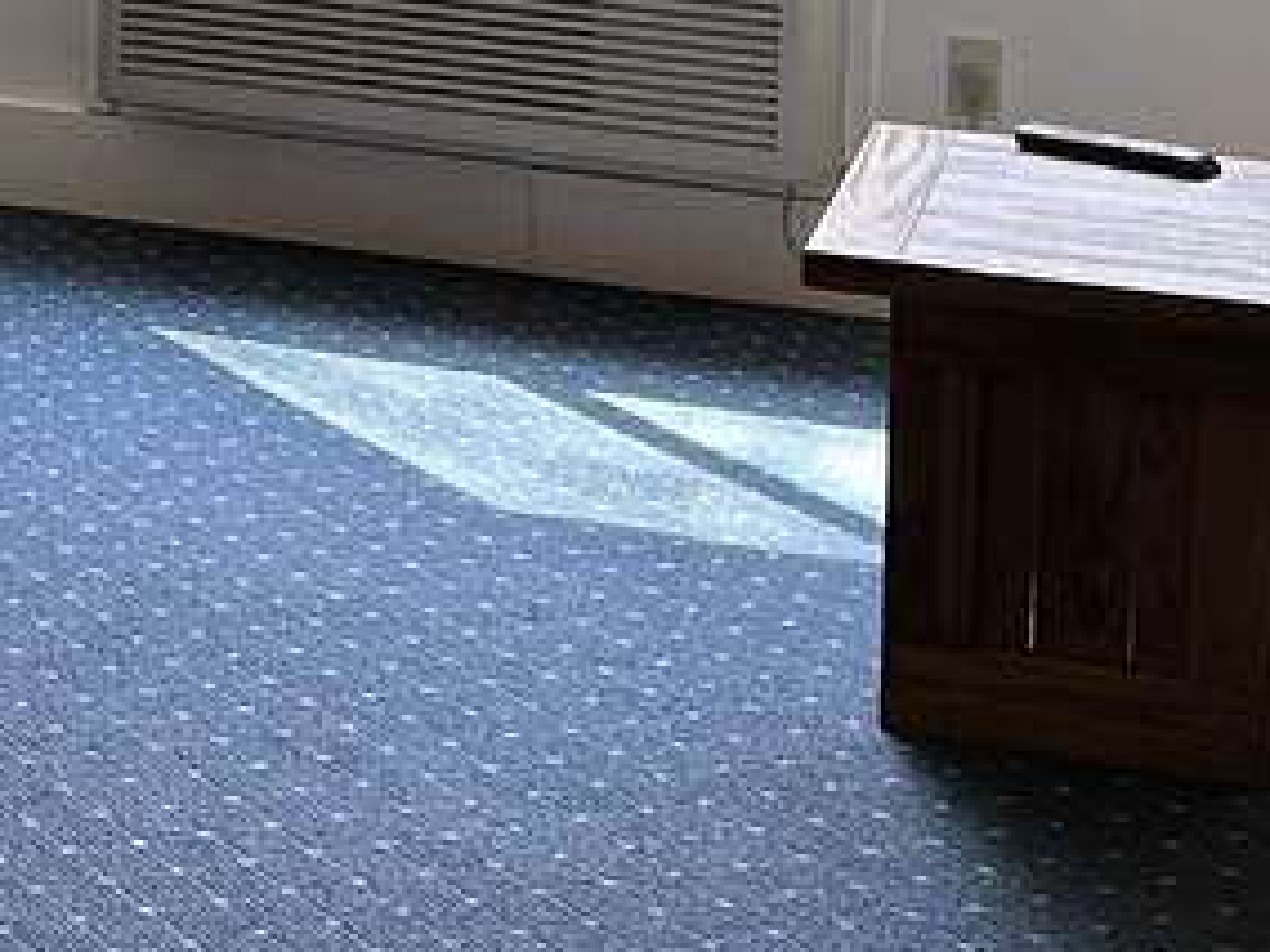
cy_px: -644
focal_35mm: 108
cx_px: -434
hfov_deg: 17.0
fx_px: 3962
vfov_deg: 12.7
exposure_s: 1/120
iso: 160
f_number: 1.78
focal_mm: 6.86
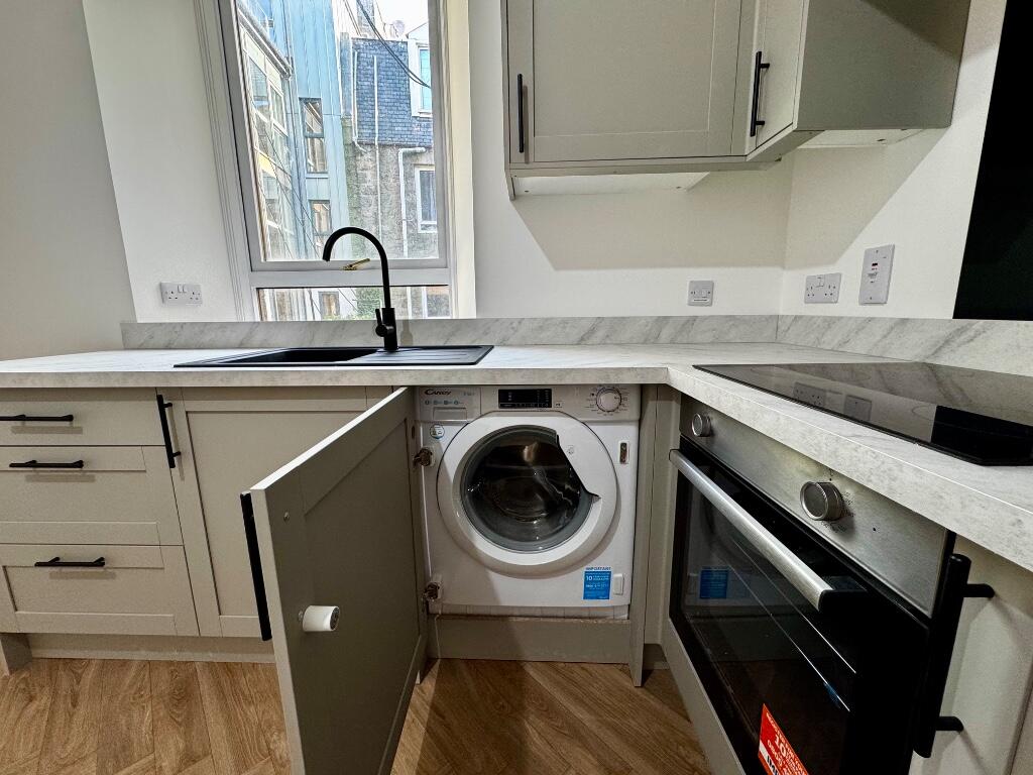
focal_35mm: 14
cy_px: 388
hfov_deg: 102.1
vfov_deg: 85.7
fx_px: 418
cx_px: 516
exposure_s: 1/50
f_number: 2.2
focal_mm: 2.22
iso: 160
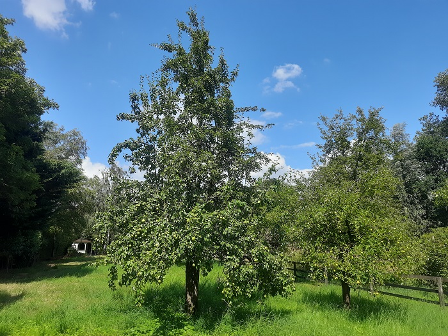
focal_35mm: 24
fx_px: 311
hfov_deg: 71.6
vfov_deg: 56.8
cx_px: 224
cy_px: 168
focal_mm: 5.23
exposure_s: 1/617
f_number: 1.8
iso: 20
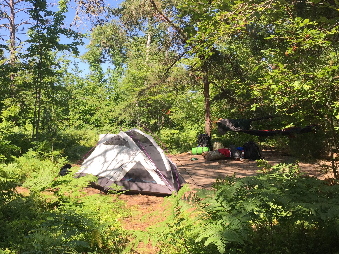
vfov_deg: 48.2
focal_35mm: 29
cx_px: 170
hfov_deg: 61.7
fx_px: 284
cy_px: 127
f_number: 2.2
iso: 32
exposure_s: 1/659
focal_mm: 4.15
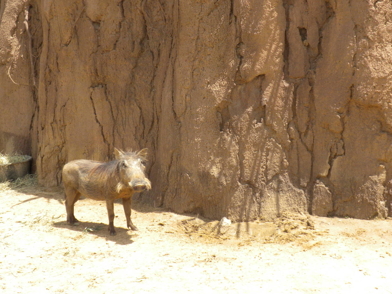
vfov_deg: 22.6
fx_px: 736
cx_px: 200
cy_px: 142
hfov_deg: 29.8
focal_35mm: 65
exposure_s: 1/406
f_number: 4.7
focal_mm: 10.7
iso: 95
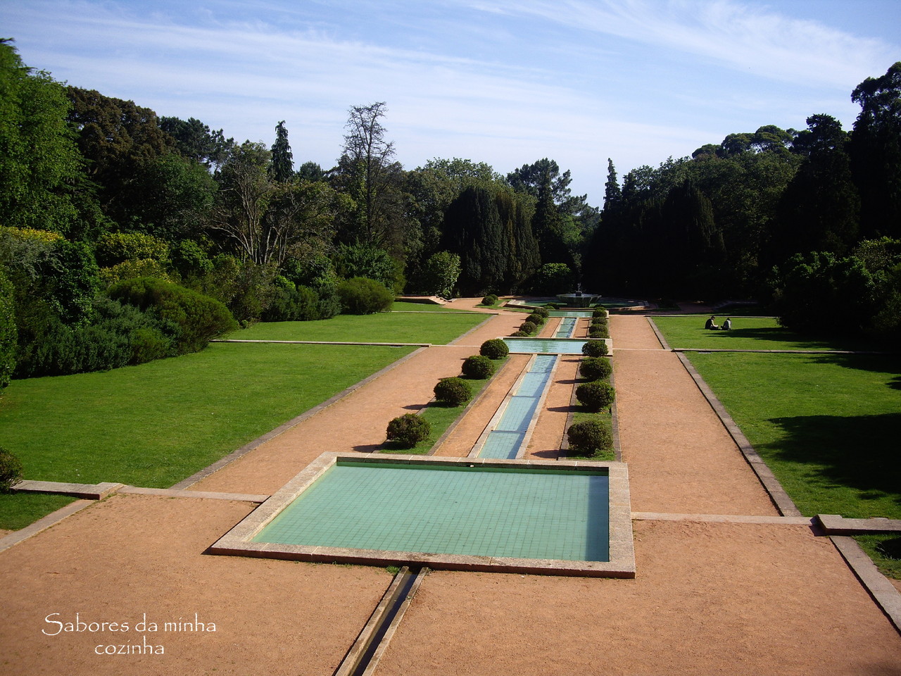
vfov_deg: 37.7
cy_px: 338
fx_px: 989
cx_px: 450
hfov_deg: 49.0
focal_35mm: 38
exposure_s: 1/160
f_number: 8
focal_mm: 7.9
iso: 64
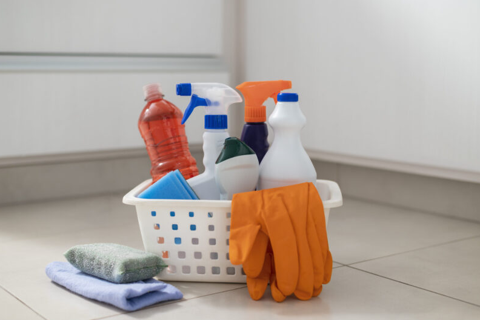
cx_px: 237
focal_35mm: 51
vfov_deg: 26.5
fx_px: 680
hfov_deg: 38.9
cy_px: 162
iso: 125
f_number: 2.8
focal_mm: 50
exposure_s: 1/125
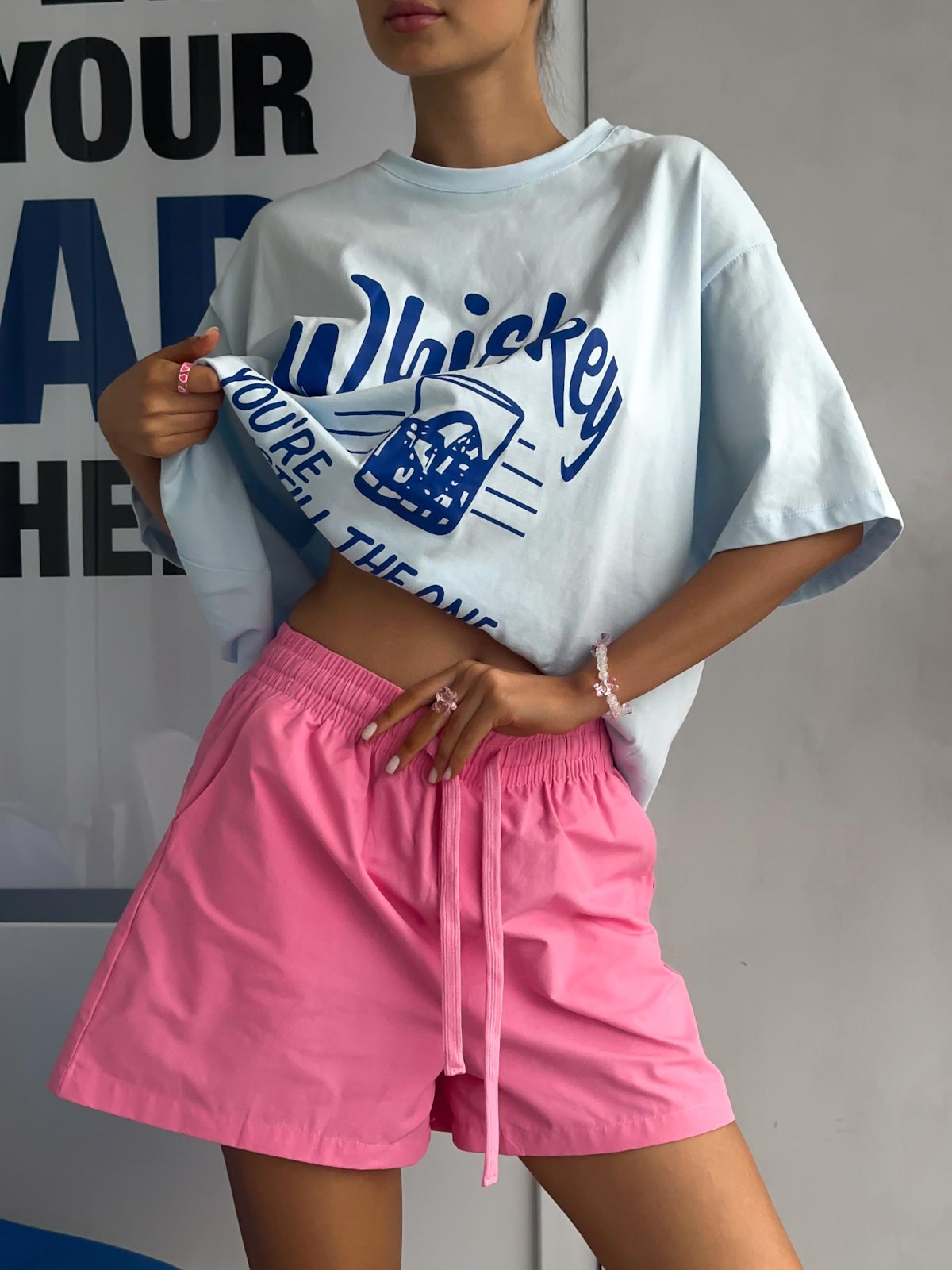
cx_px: 476
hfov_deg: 30.3
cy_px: 635
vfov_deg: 39.7
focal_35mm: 48
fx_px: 1760
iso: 80
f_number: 1.8
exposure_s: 1/490
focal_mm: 6.86
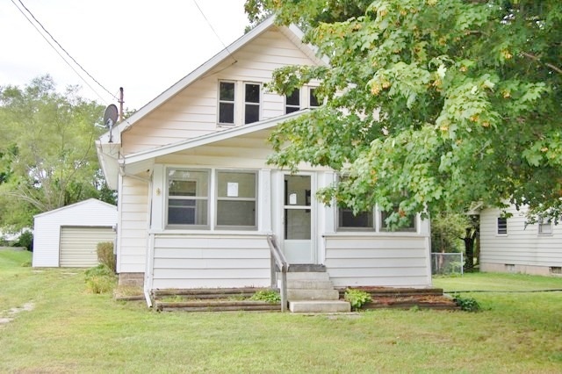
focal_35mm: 36
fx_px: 562
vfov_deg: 36.8
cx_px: 281
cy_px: 187
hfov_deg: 53.2
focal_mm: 24
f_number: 5.6
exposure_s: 1/500
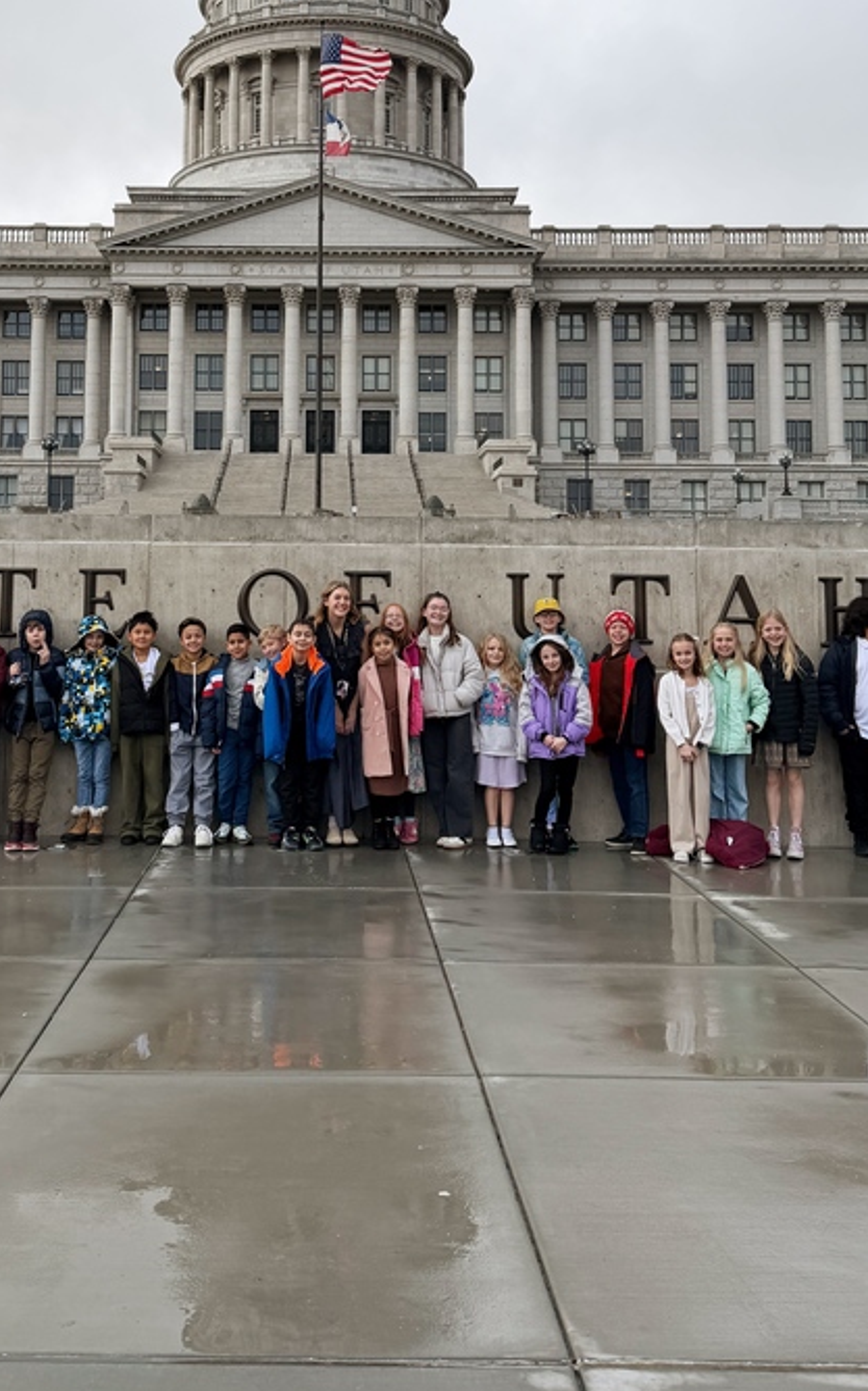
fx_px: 1477
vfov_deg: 49.4
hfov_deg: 32.5
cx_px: 310
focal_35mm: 39
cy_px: 454
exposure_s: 1/3584
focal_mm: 6.76
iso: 80
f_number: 1.78
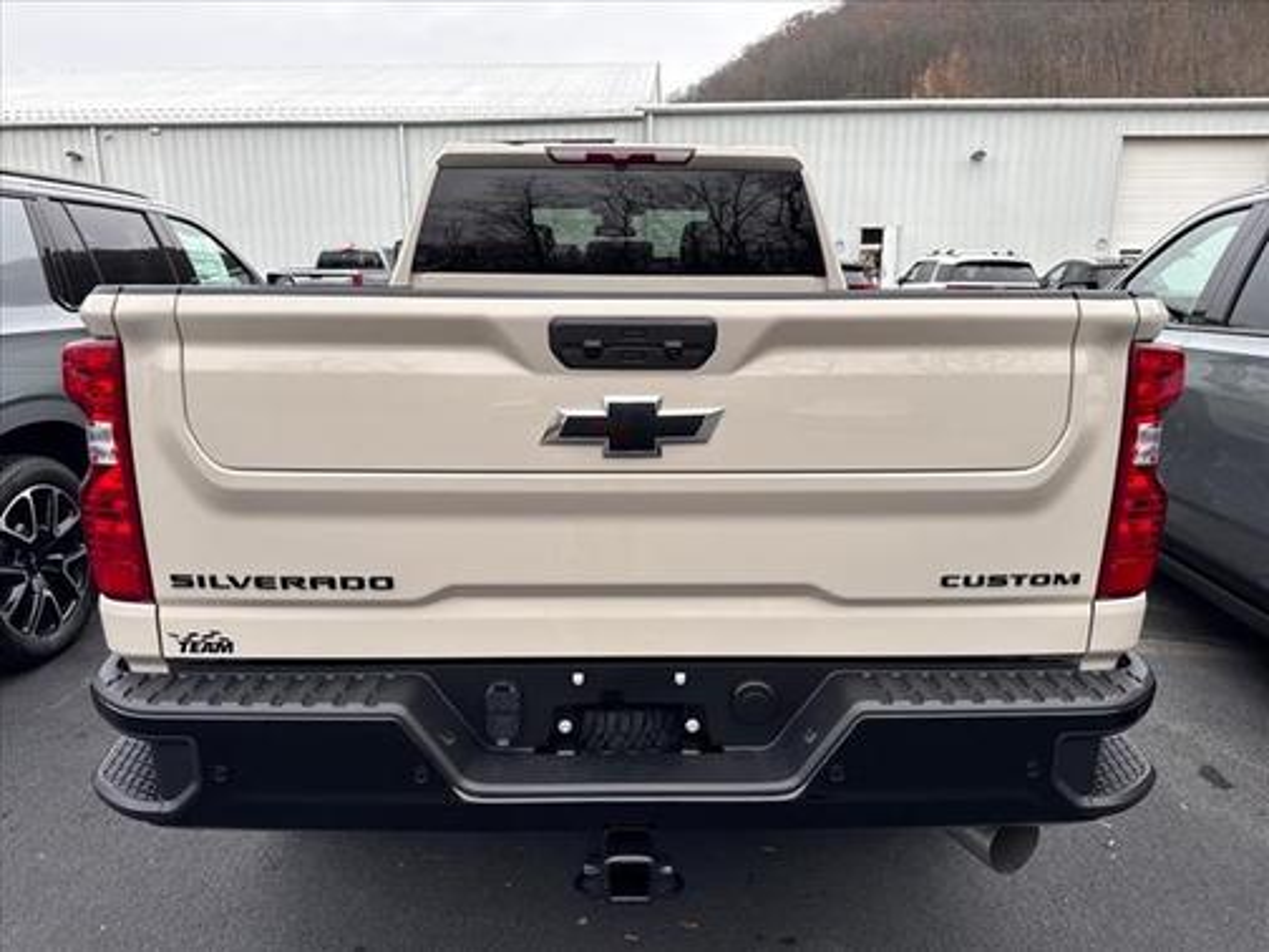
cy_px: 476
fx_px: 880
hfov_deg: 71.6
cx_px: 634
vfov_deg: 56.8
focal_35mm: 24
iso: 80
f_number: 1.78
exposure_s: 1/304
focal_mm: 6.76
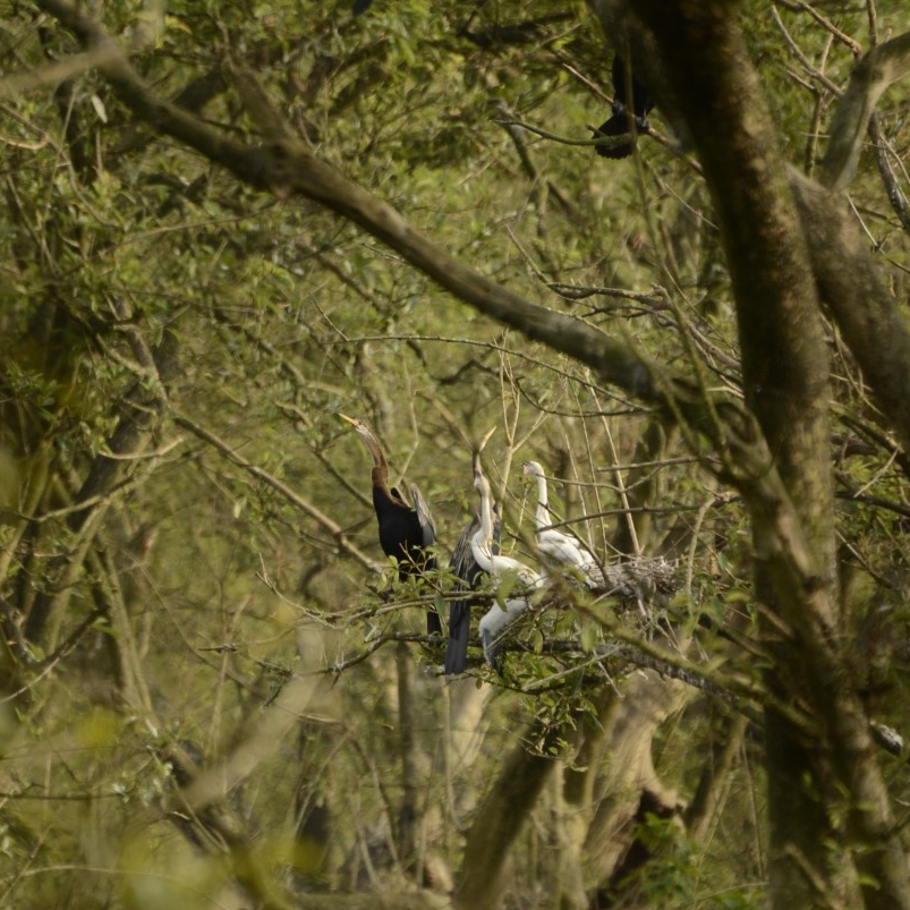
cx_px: 400
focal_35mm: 775
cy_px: 866
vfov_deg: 2.3
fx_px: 23050
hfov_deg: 2.3
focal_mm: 300
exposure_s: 1/500
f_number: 5.6
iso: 500
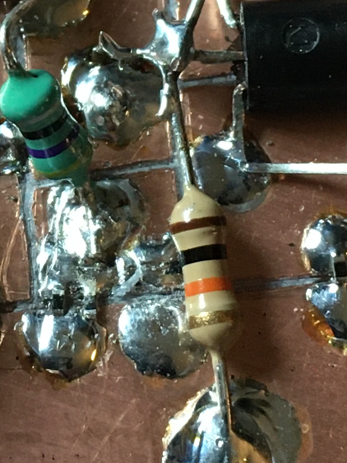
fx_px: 1896
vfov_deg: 13.7
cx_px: -1
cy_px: 29
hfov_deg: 10.4
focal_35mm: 142
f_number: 2.2
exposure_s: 1/30
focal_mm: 4.15
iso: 125
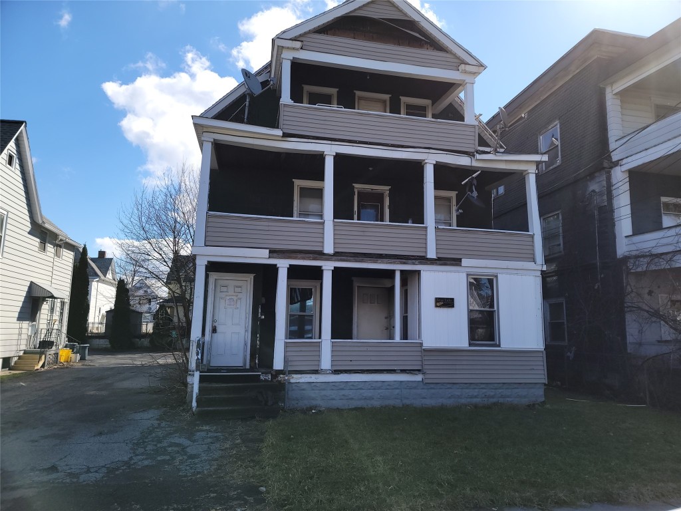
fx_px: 472
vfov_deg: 56.8
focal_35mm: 24
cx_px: 340
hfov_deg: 71.6
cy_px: 256
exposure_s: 1/686
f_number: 1.8
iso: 16
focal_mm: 6.7
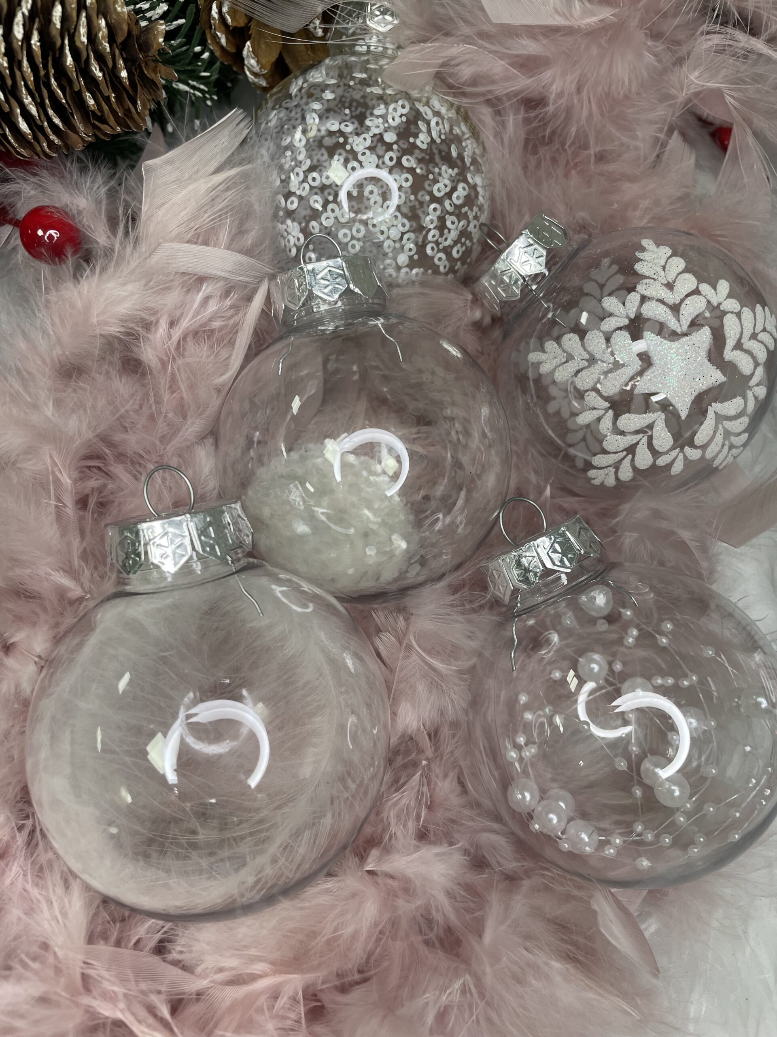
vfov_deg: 67.3
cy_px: 518
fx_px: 778
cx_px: 388
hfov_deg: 53.1
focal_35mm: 26
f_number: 1.6
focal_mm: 4.2
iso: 50
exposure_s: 1/100
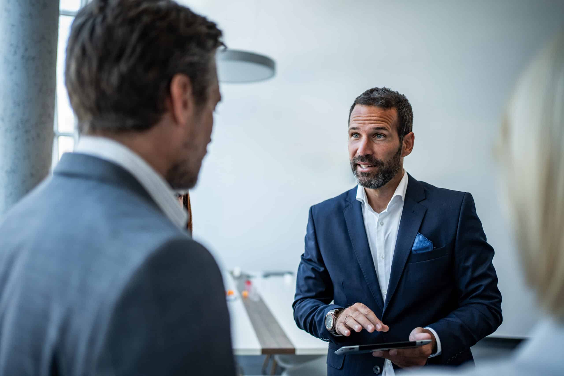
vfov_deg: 37.9
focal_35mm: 35
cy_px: 188
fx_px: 548
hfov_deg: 54.4
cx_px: 282
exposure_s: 1/2000
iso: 1250
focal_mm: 35
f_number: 1.8
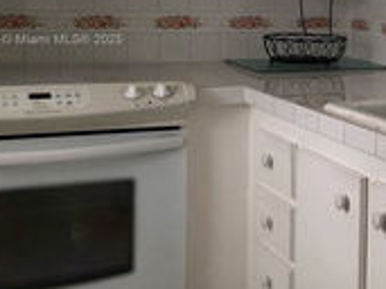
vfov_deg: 20.6
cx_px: 412
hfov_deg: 25.9
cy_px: 41
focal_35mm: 70
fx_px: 780
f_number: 1.8
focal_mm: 3.99
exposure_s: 1/15
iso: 40
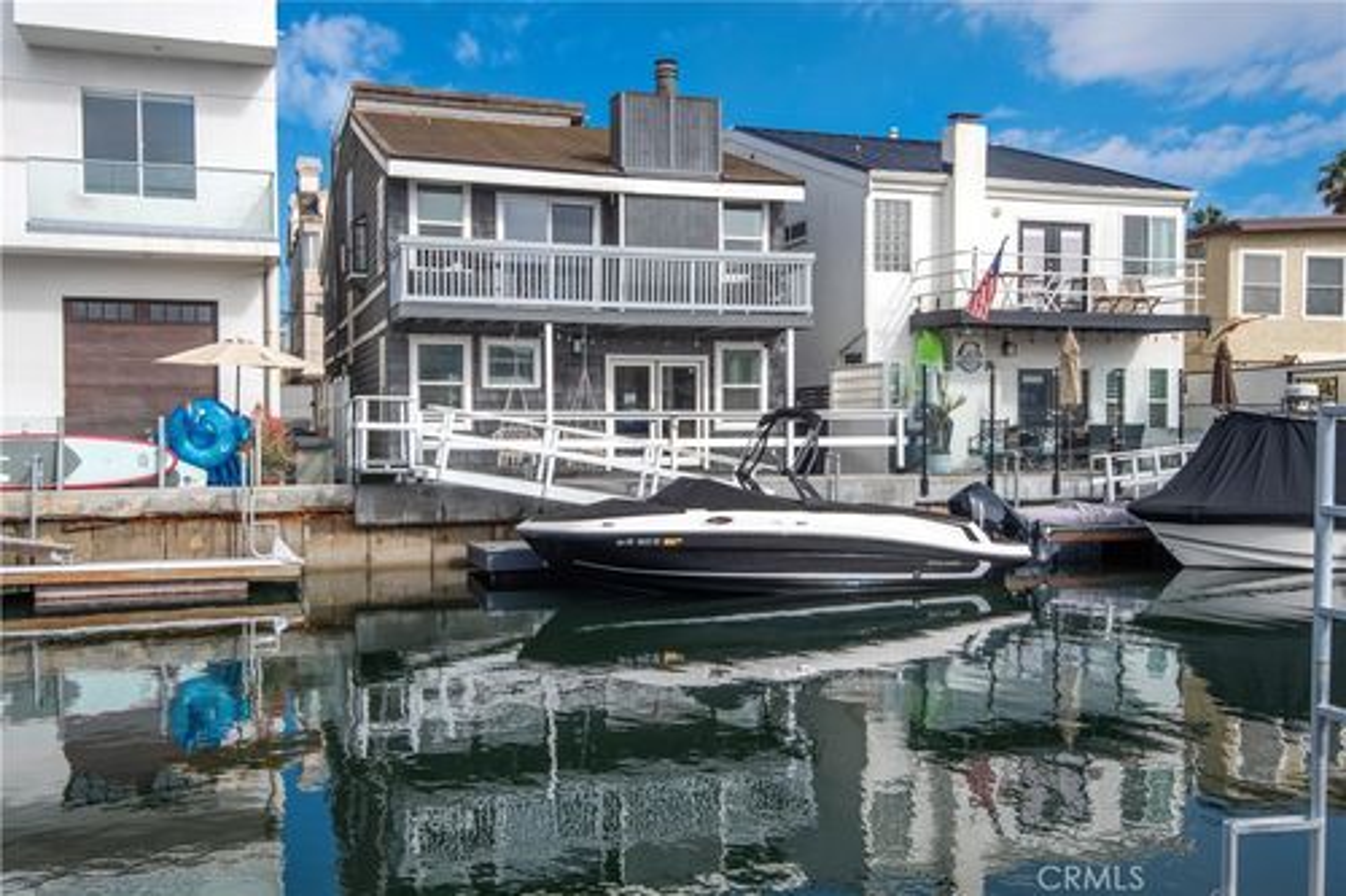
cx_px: 673
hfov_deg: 54.5
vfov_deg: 37.8
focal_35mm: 35
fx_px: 1308
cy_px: 448
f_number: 18
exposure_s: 1/100
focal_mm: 35
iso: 100
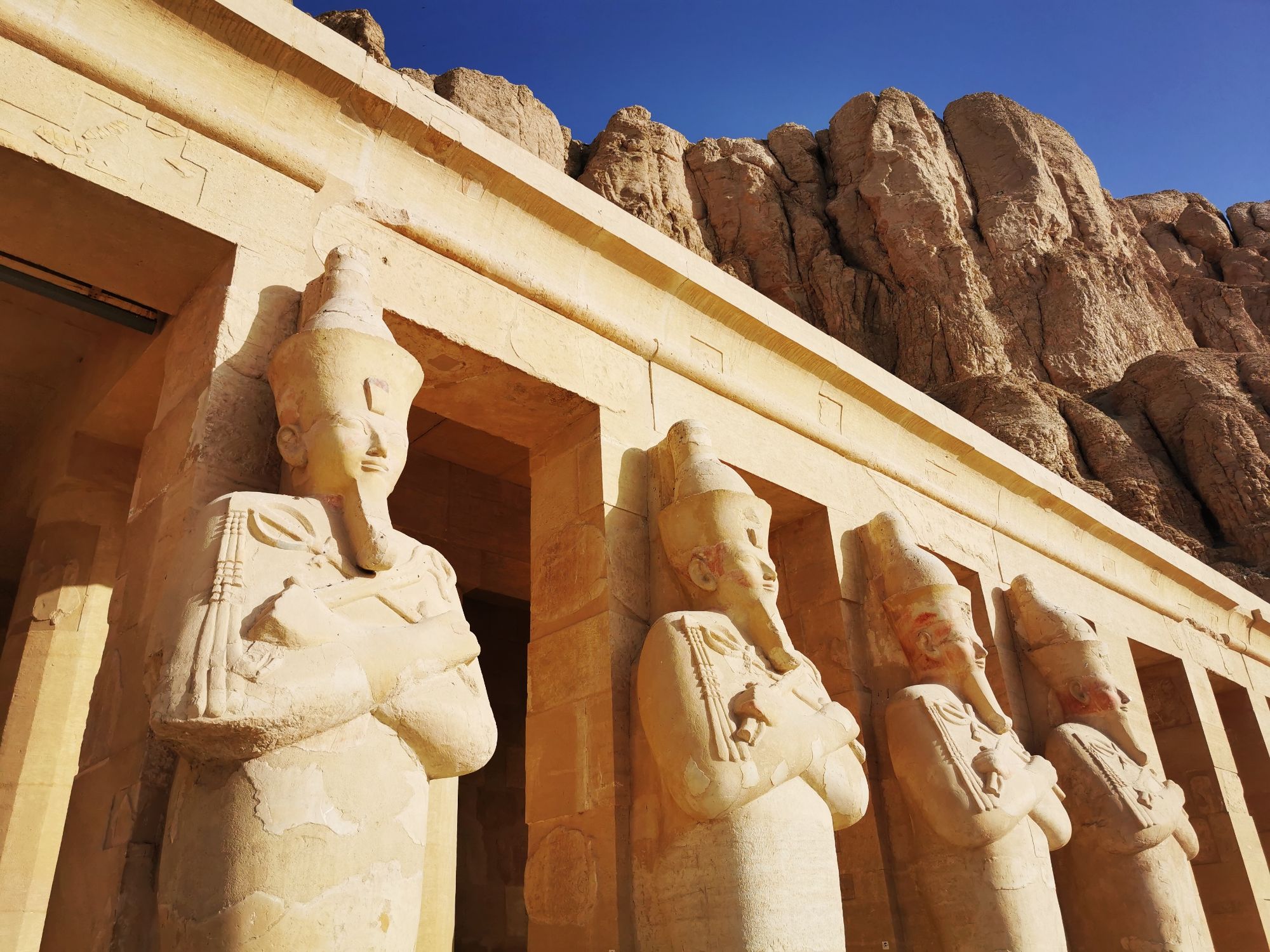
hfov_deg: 65.3
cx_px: 635
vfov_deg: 51.4
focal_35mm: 27
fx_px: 991
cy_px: 476
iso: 50
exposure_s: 1/10000
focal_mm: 5.56
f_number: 1.6
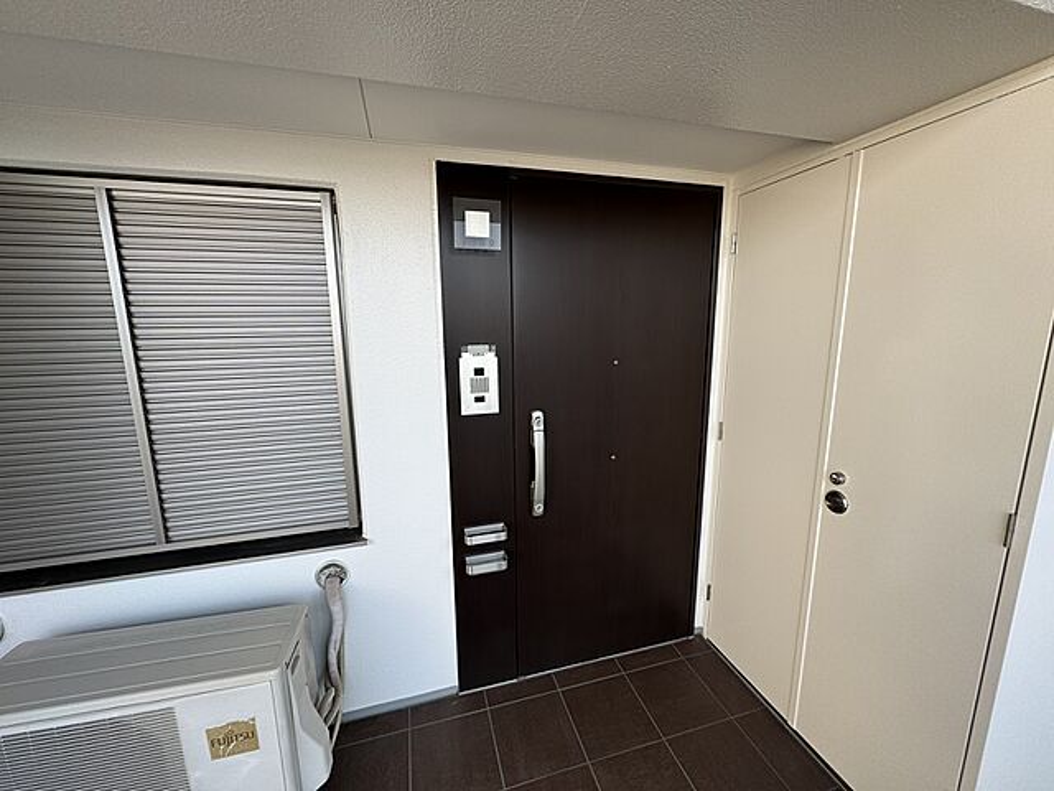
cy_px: 396
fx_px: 426
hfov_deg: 102.1
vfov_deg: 85.7
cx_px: 527
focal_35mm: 14
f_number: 2.2
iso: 40
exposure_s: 1/212
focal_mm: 2.22
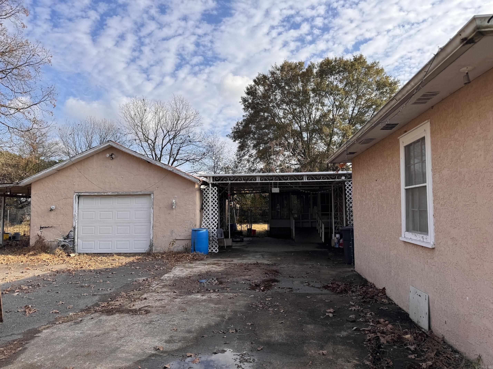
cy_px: 184
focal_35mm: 24
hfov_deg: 71.6
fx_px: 342
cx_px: 246
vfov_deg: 56.8
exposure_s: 1/2710
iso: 80
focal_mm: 6.76
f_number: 1.78
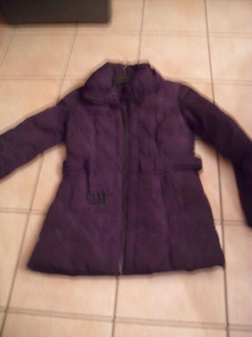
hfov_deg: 40.7
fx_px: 340
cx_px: 126
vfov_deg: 52.6
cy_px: 168
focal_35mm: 35
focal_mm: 6.3
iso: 400
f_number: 3
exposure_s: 1/3
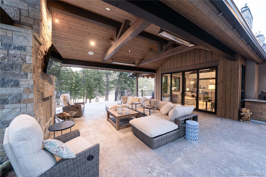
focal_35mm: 13
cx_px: 133
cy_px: 88
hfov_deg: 108.3
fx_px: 96
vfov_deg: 85.4
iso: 100
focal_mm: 13
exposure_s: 1/3
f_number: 7.1
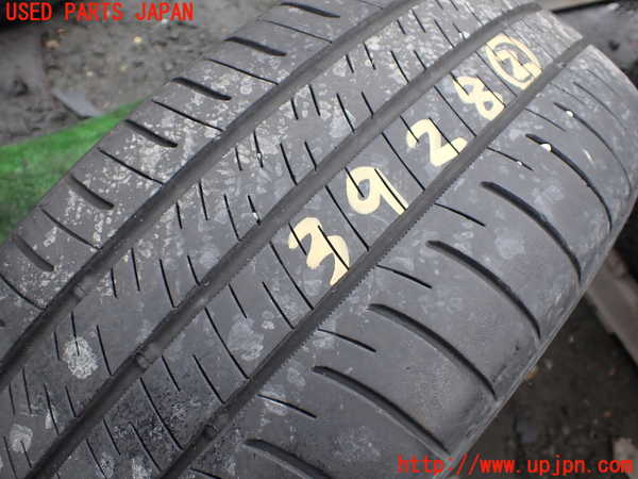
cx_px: 319
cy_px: 240
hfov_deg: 60.0
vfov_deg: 46.8
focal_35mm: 30
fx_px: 553
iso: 200
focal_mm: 5.4
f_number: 2.3
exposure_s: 1/125
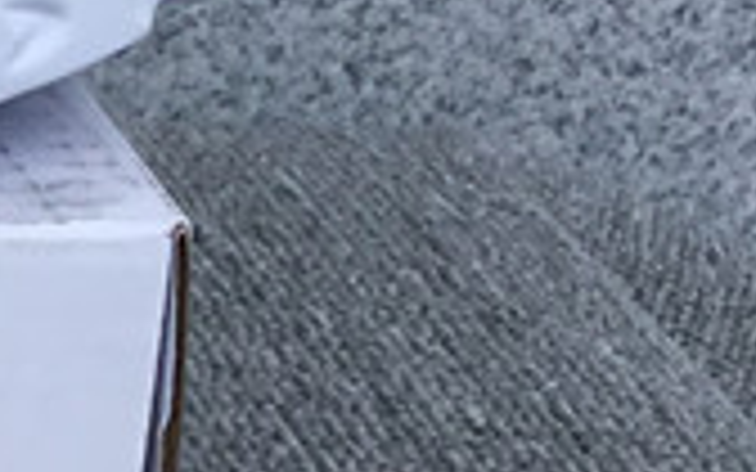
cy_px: -133
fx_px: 3626
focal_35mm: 176
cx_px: -1058
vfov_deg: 7.4
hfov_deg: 10.3
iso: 25
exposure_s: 1/491
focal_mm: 3.3
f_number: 2.4
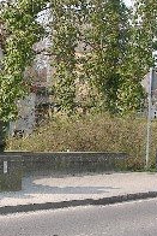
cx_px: -167
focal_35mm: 109
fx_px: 712
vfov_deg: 18.7
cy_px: 158
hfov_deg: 11.3
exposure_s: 1/79.8
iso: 50
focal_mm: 8.9
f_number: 6.3
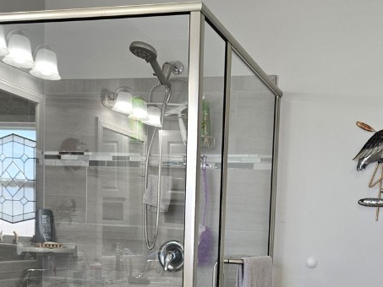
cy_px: 293
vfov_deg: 26.4
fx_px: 575
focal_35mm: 52
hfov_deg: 36.4
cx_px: 260
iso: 160
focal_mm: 5.4
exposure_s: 1/180
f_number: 1.8
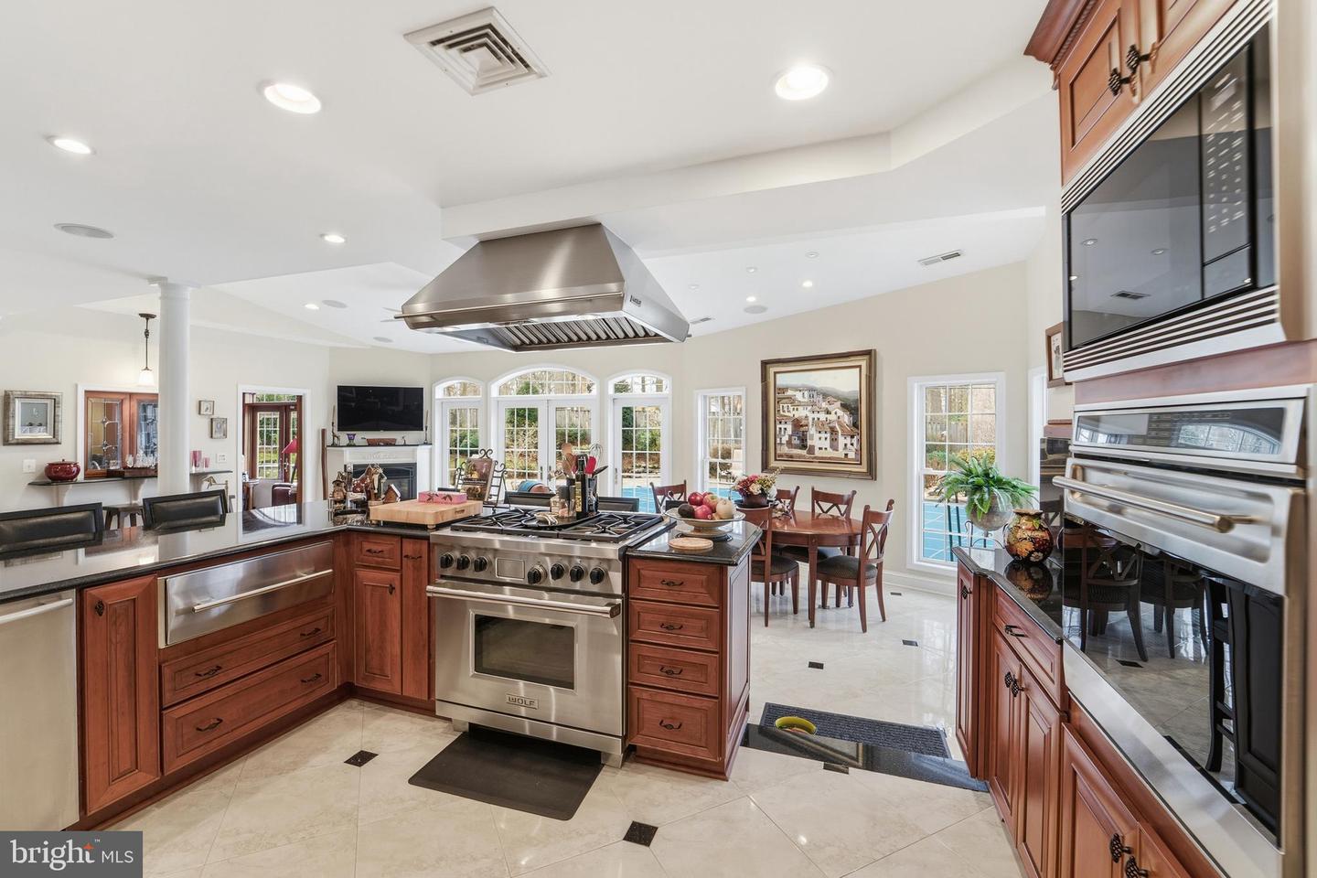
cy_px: 439
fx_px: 512
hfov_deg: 104.3
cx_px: 658
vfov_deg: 81.2
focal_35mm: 14
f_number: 8
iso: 400
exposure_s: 1/200
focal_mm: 14
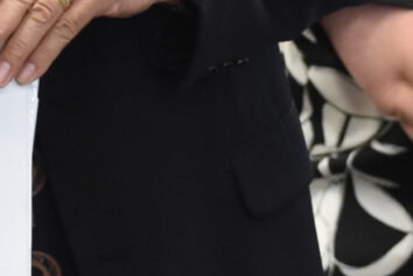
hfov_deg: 2.5
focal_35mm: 814
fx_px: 9333
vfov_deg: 1.7
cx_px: -47
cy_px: -122
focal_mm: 75
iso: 1100
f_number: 4.8
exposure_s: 1/125
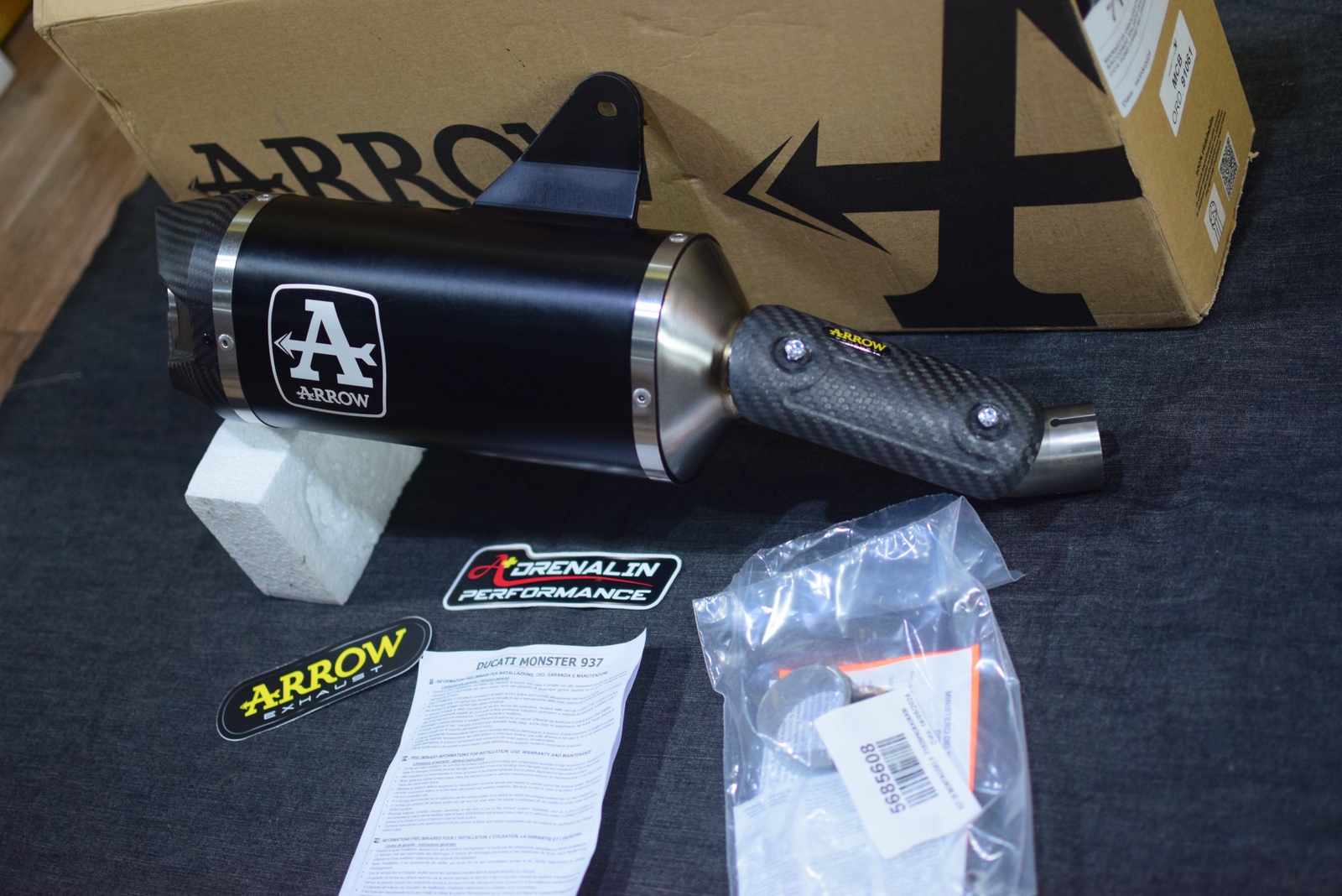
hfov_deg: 37.8
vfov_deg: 25.8
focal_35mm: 52
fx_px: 1958
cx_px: 671
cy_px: 448
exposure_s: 1/80
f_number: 2
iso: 1250
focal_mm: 35
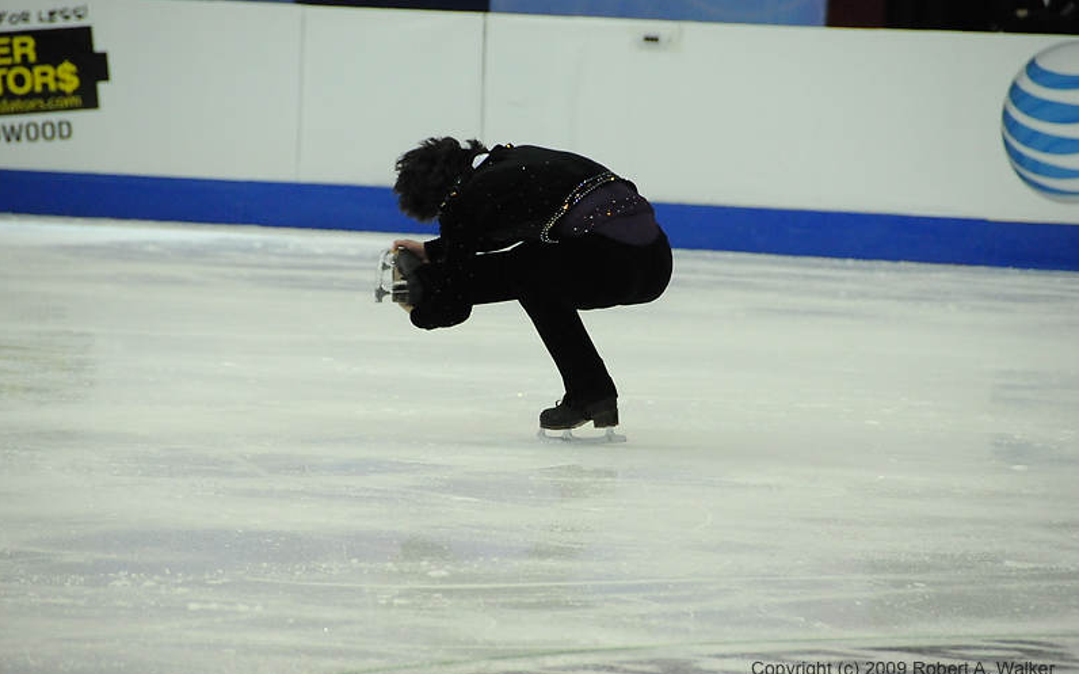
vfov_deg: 4.3
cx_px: 540
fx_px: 9025
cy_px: 337
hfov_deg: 6.8
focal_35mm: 307
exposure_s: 1/1000
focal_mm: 200
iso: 3200
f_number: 5.6
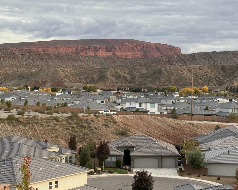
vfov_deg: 17.6
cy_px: 110
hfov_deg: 22.0
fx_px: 613
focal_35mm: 87
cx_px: 117
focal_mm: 6.76
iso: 64
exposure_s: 1/563
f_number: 1.78
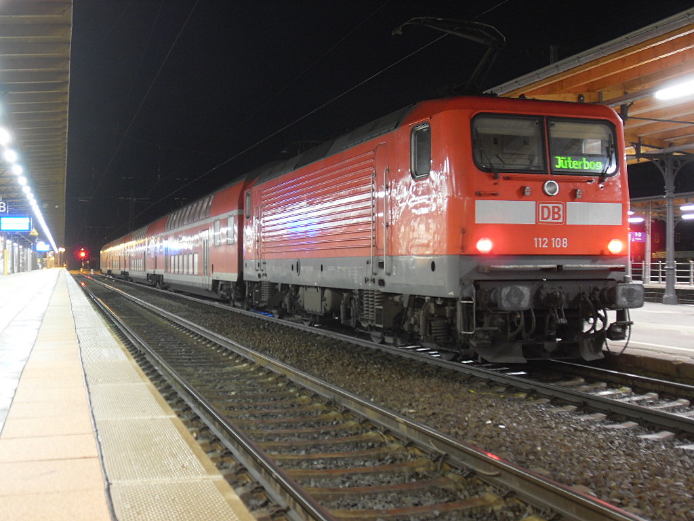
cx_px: 347
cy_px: 260
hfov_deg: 38.2
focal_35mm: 50
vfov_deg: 29.1
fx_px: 1002
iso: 80
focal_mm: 8.4
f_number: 3.4
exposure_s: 4
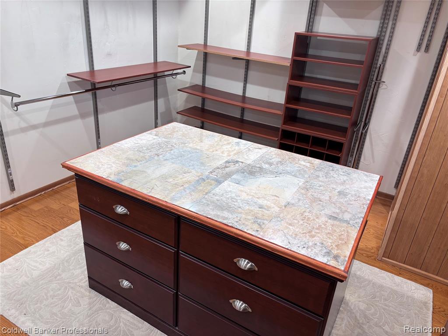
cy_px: 168
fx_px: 336
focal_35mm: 26
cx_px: 224
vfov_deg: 53.1
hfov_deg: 67.3
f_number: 1.6
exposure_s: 1/63
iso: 100
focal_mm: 5.96
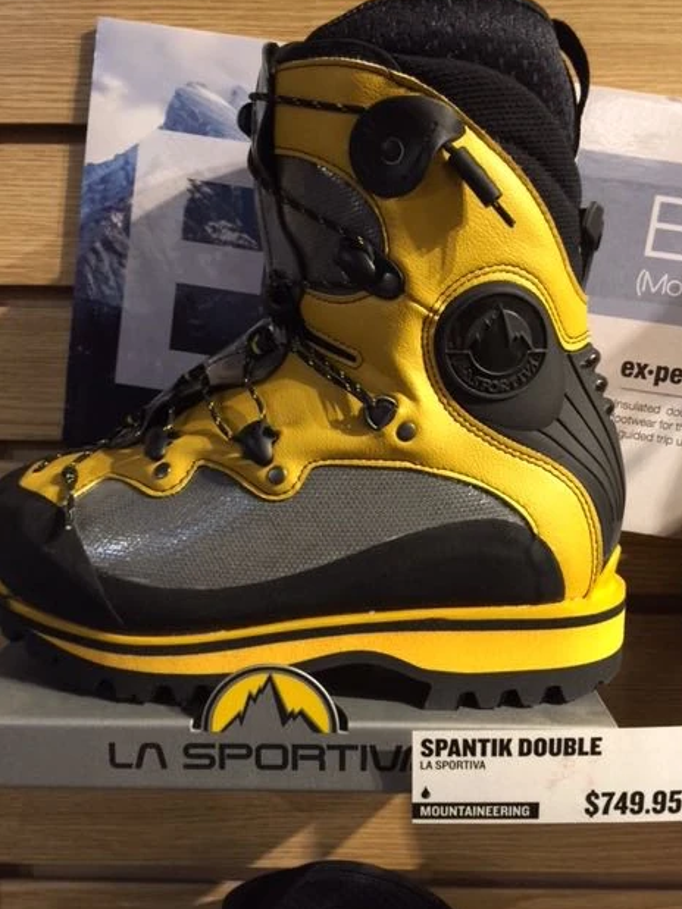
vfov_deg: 60.0
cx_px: 351
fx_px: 788
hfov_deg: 46.8
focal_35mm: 30
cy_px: 448
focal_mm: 4.15
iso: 100
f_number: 2.2
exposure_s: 1/15
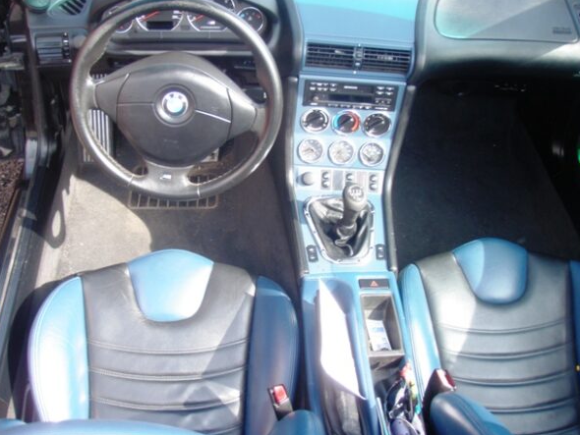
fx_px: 670
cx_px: 280
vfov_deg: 36.0
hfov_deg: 46.8
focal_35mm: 40
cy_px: 211
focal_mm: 6.7
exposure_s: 1/80
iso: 80
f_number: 3.5
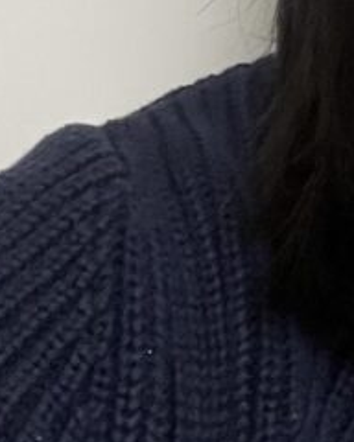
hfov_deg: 11.3
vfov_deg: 14.3
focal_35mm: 125
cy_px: -241
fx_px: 1637
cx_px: 684
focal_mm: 2.71
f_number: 2.2
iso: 320
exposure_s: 1/40
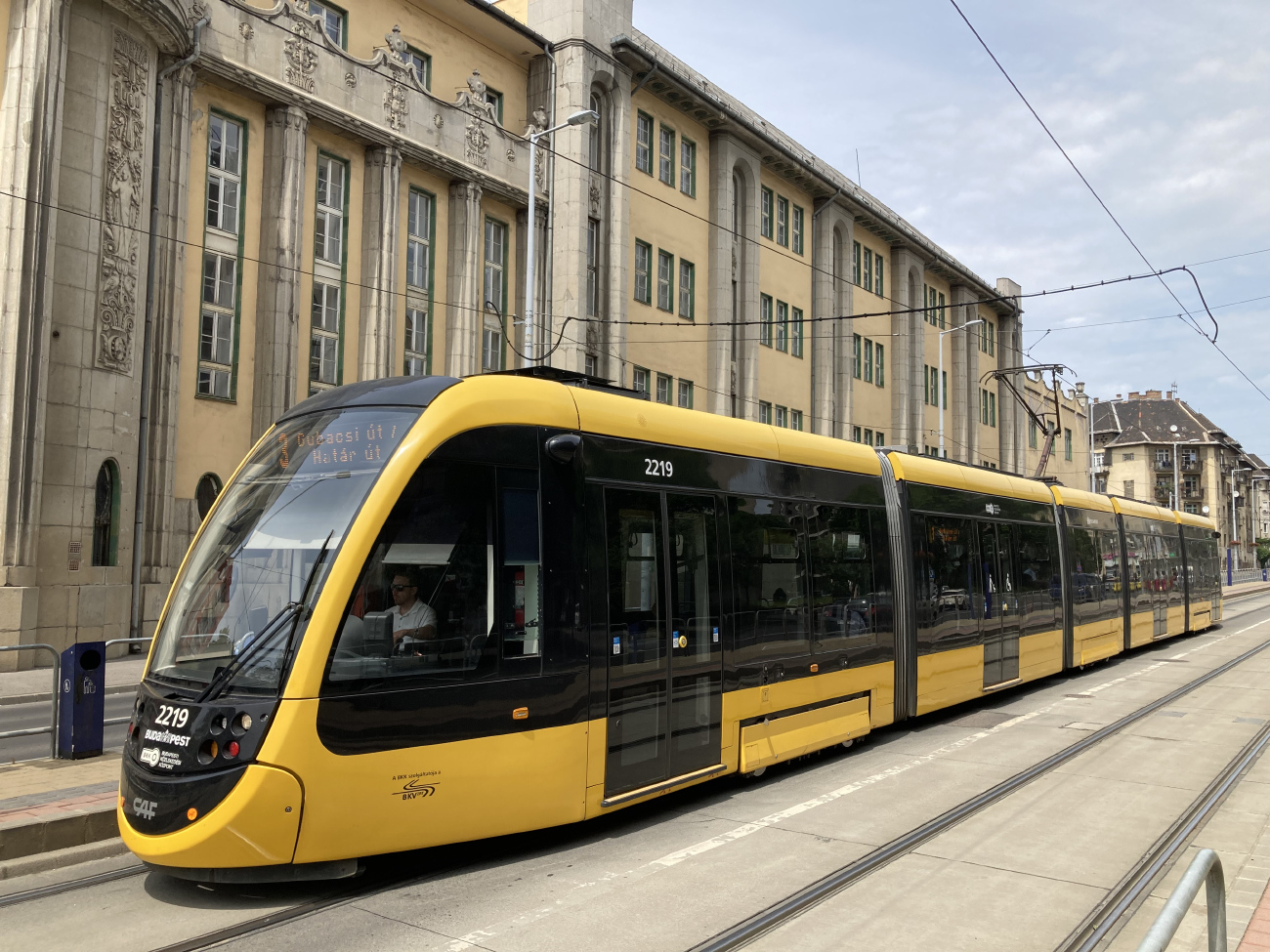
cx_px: 635
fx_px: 1027
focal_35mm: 28
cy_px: 476
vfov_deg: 49.7
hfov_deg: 63.4
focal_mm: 3.99
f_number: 1.8
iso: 20
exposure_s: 1/1453
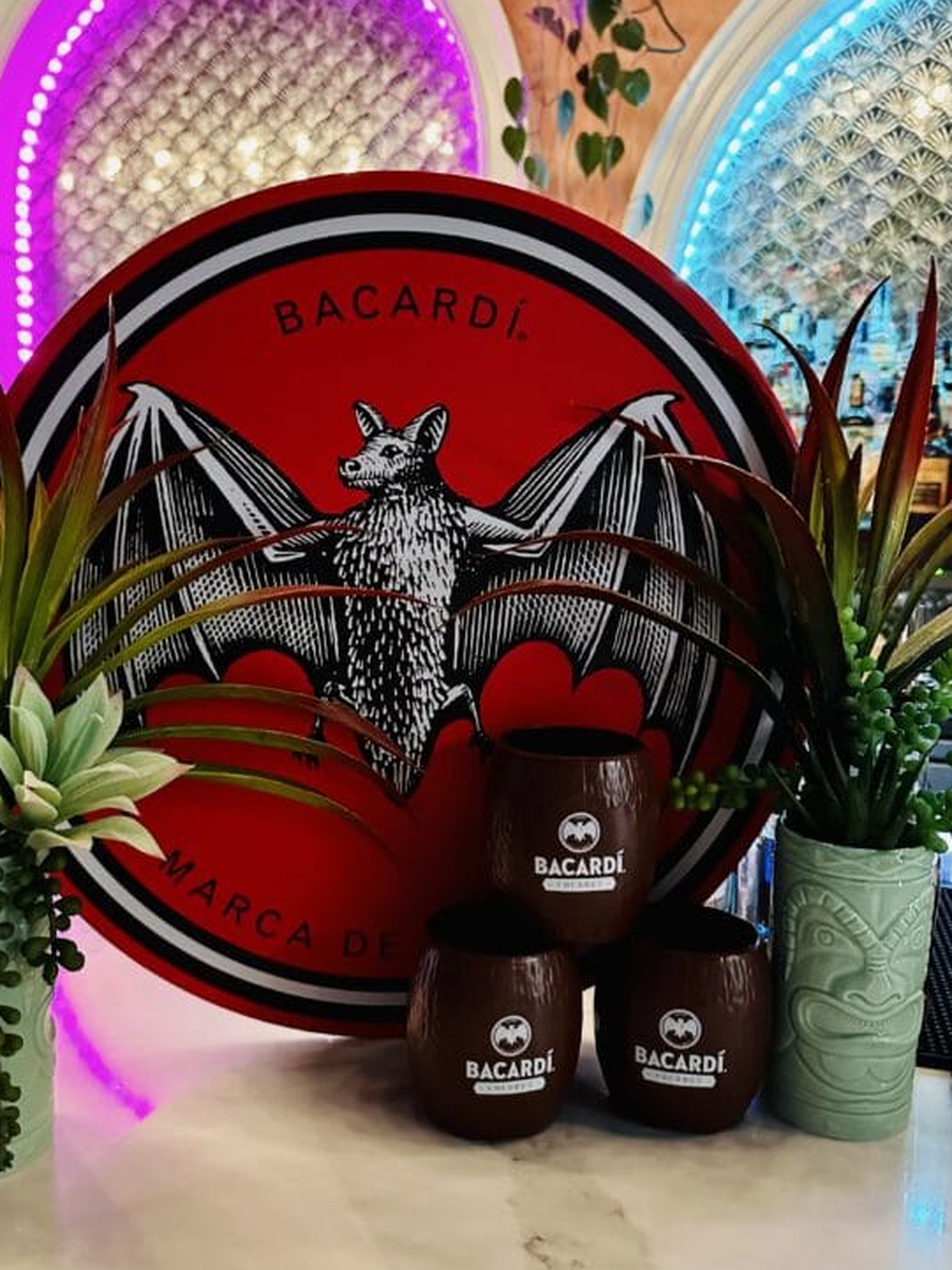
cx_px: 401
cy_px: 642
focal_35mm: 30
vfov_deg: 60.0
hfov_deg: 46.6
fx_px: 1100
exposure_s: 1/31
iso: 1000
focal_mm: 6.86
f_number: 1.78
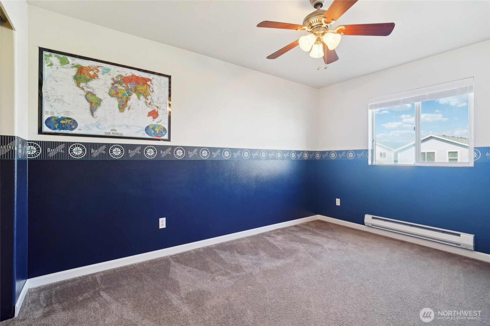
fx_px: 218
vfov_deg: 73.7
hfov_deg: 96.7
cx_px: 245
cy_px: 163
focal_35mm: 16
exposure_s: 1/13
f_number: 8
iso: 1600
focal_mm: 16
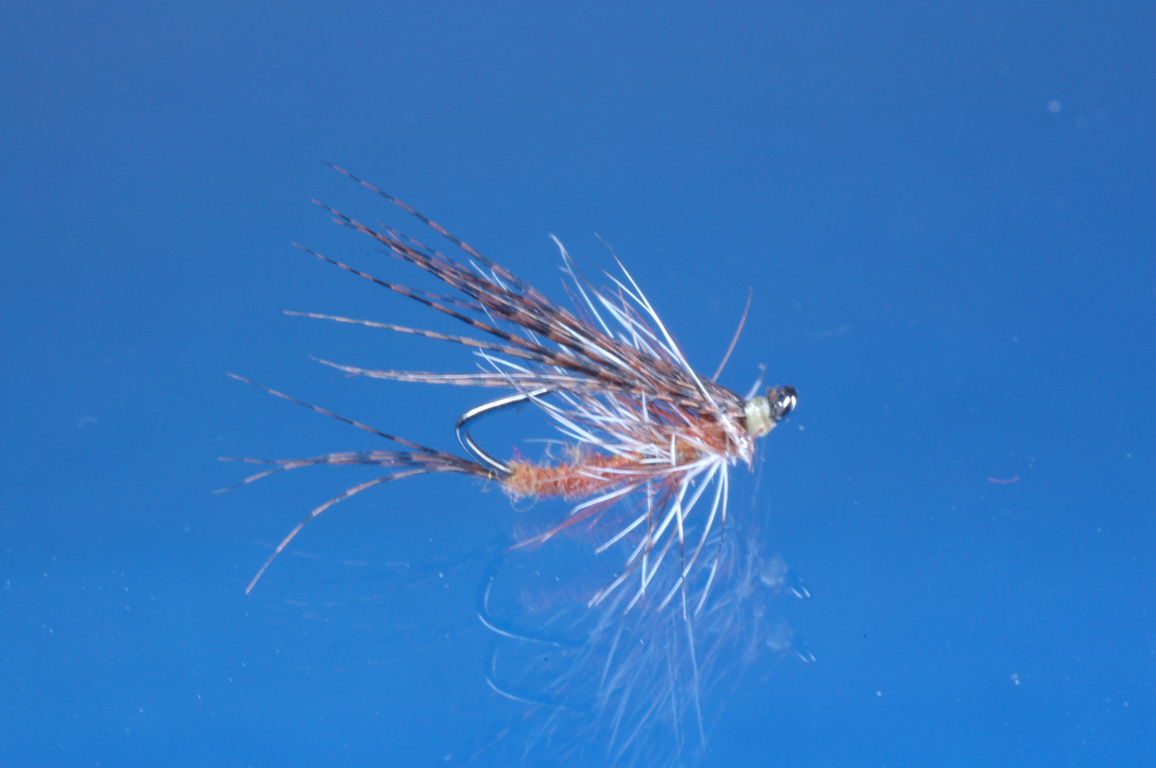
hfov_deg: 19.5
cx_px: 578
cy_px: 384
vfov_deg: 13.0
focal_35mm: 105
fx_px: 3369
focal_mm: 70
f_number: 22
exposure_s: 1/1.3
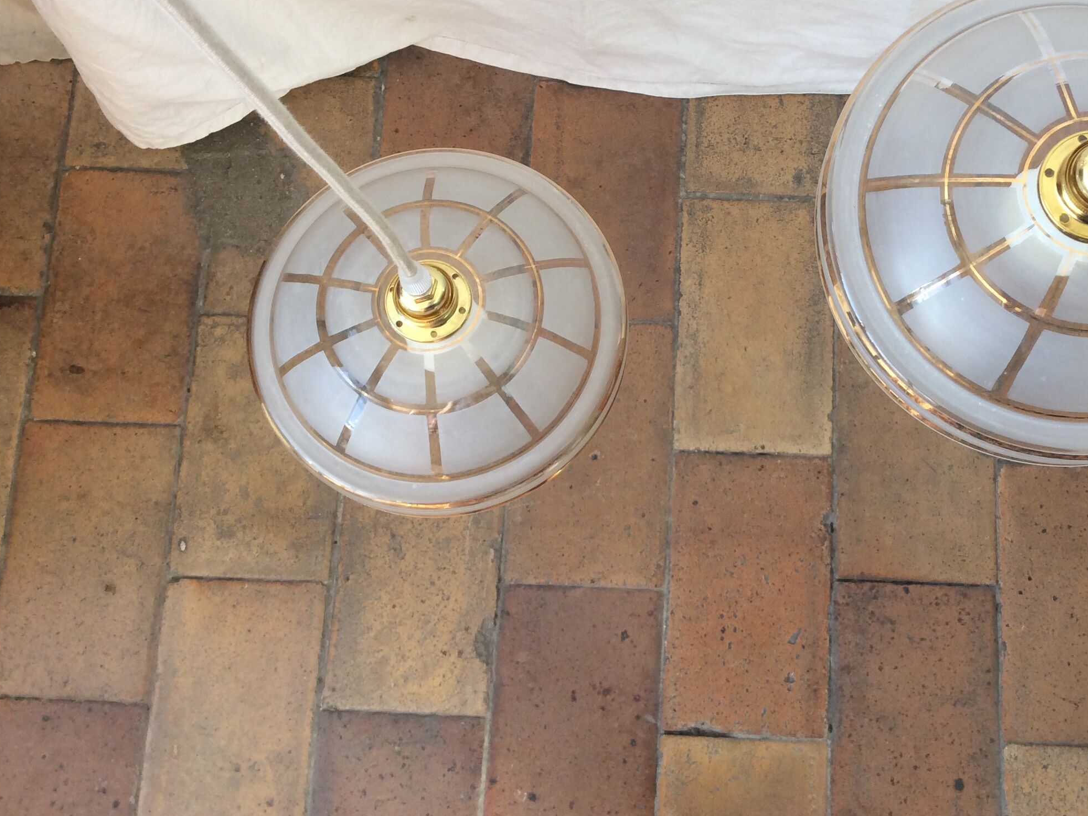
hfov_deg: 44.4
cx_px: 681
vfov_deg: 34.1
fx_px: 1320
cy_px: 292
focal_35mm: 42
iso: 32
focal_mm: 3.3
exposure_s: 1/100
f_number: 2.4
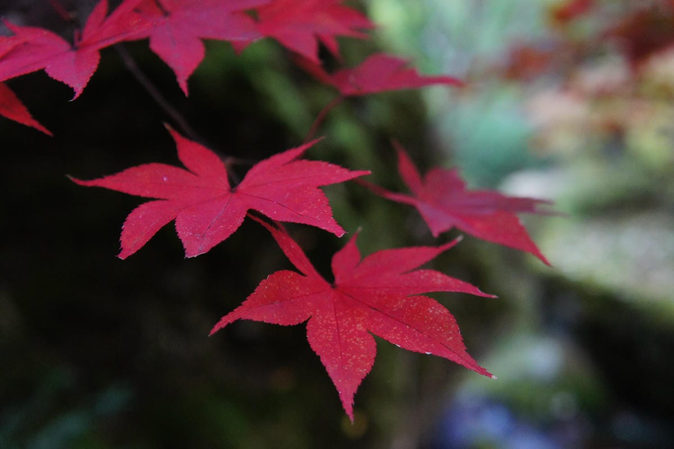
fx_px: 861
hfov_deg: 42.8
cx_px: 337
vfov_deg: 29.2
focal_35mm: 46
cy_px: 224
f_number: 4.5
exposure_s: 1/30
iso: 1600
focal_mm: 31
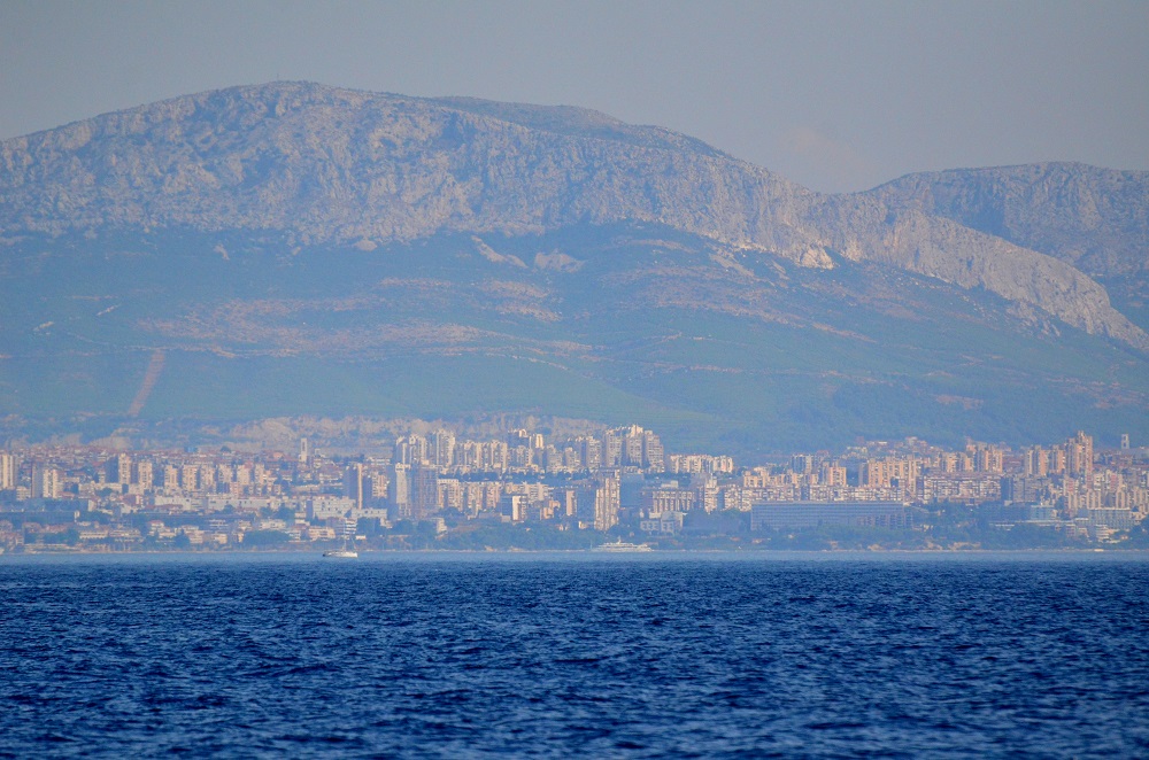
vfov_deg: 3.4
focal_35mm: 405
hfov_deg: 5.1
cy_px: 380
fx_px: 12897
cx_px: 574
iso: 1600
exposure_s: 1/8000
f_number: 5.6
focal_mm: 270
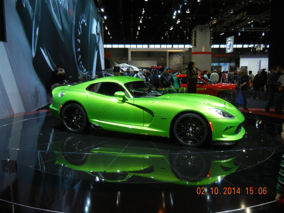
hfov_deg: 60.0
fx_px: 246
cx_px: 142
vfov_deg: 46.8
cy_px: 106
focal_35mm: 30
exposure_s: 1/62.1
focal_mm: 5.4
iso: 160
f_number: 3.5
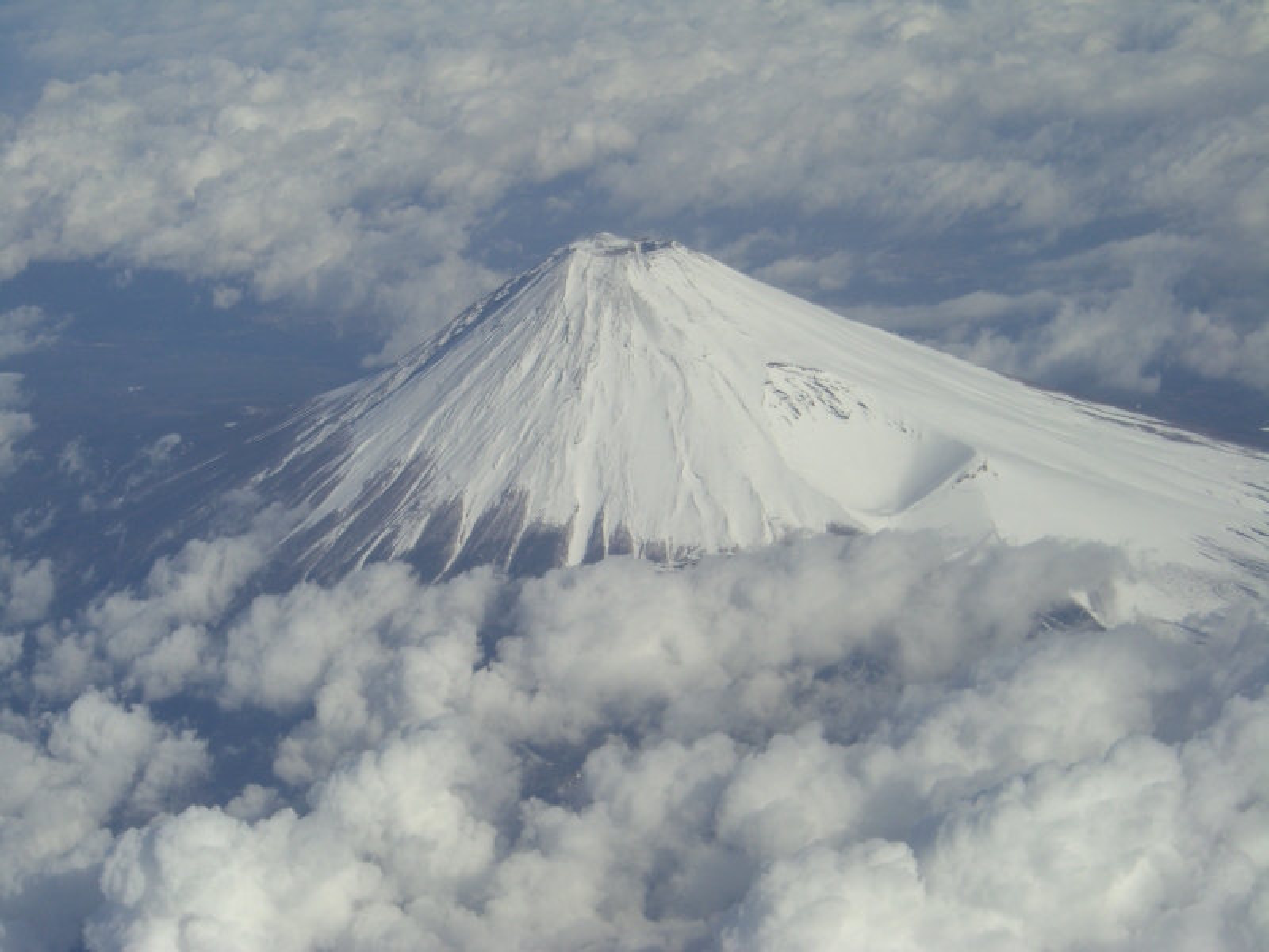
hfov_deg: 17.3
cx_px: 634
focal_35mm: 114
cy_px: 476
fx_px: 4179
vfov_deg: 13.0
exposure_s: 1/250
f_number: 8.3
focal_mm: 18.6
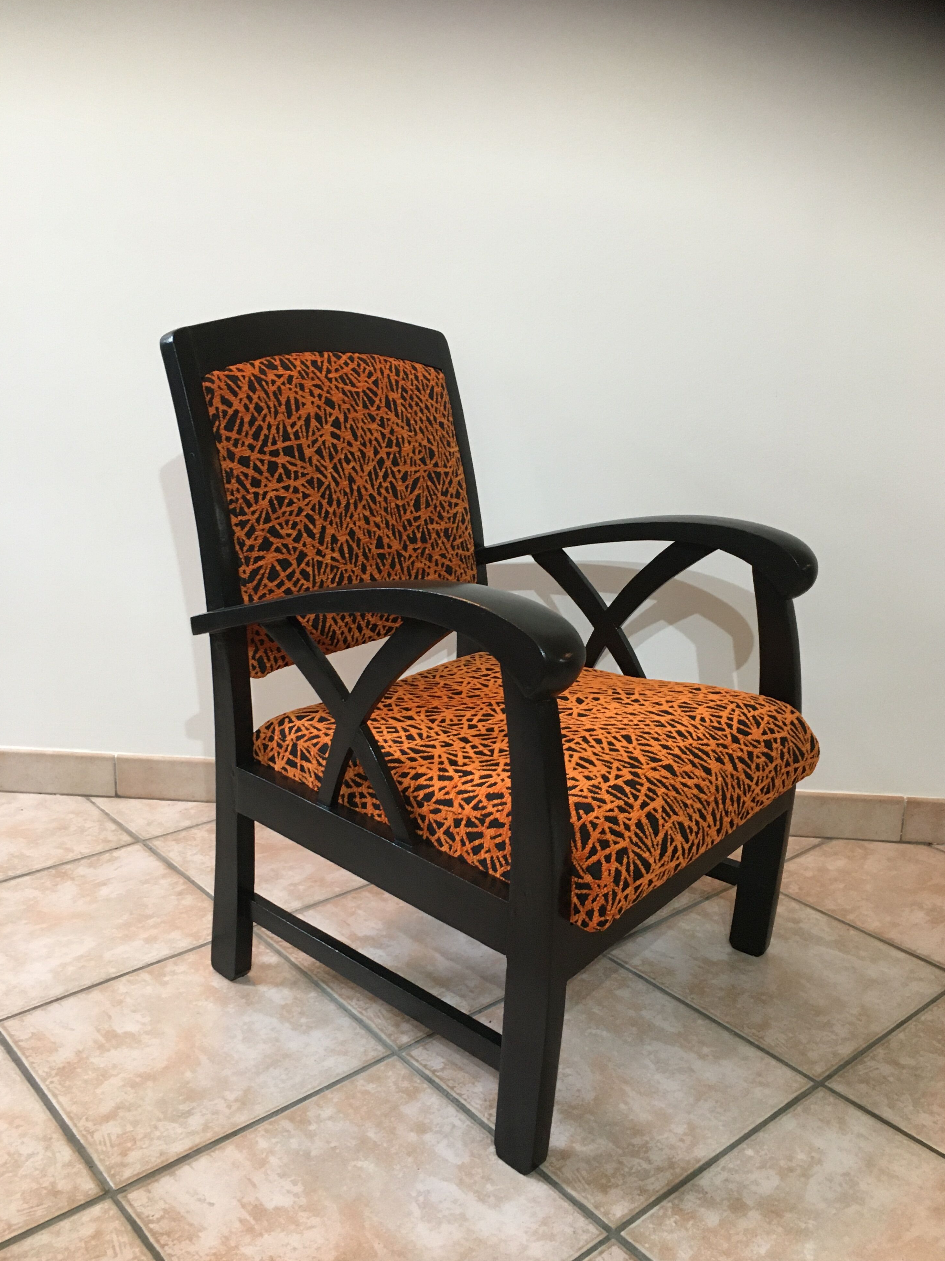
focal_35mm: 30
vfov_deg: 60.0
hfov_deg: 46.8
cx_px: 487
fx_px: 1092
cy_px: 638
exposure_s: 1/33
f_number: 2.2
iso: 160
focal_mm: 4.15
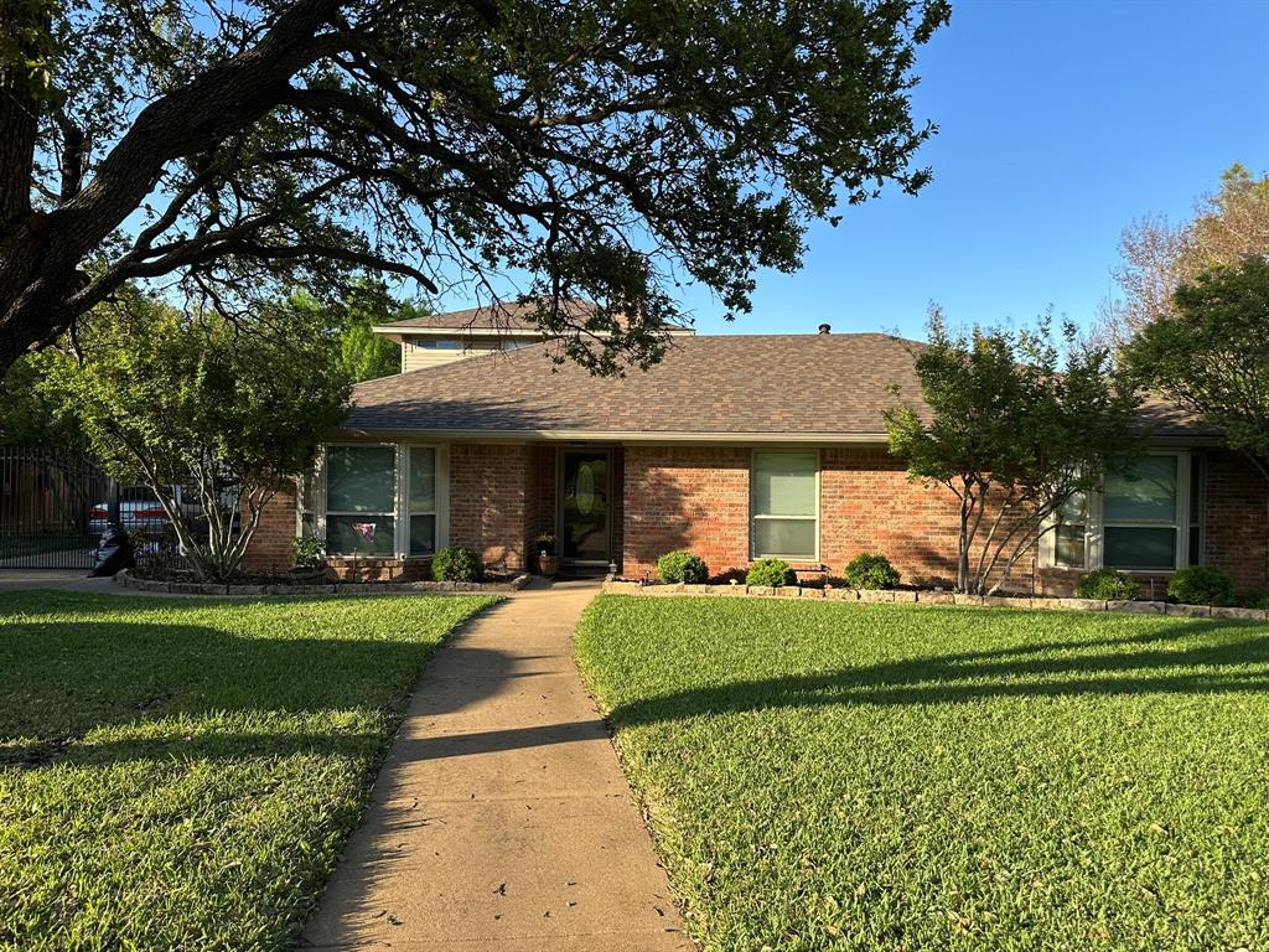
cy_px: 476
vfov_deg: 56.8
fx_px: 880
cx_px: 634
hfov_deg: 71.6
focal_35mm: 24
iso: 80
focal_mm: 6.86
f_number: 1.78
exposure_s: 1/1304
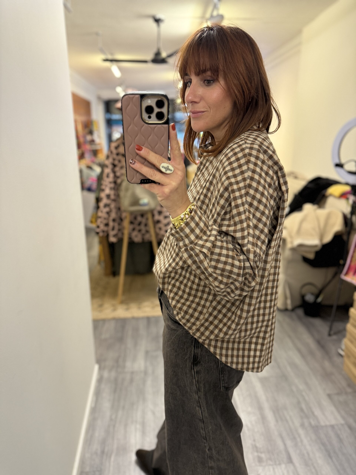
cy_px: 238
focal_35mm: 24
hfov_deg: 56.8
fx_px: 329
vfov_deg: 71.6
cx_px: 178
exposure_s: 1/50
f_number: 1.78
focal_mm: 6.76
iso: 320
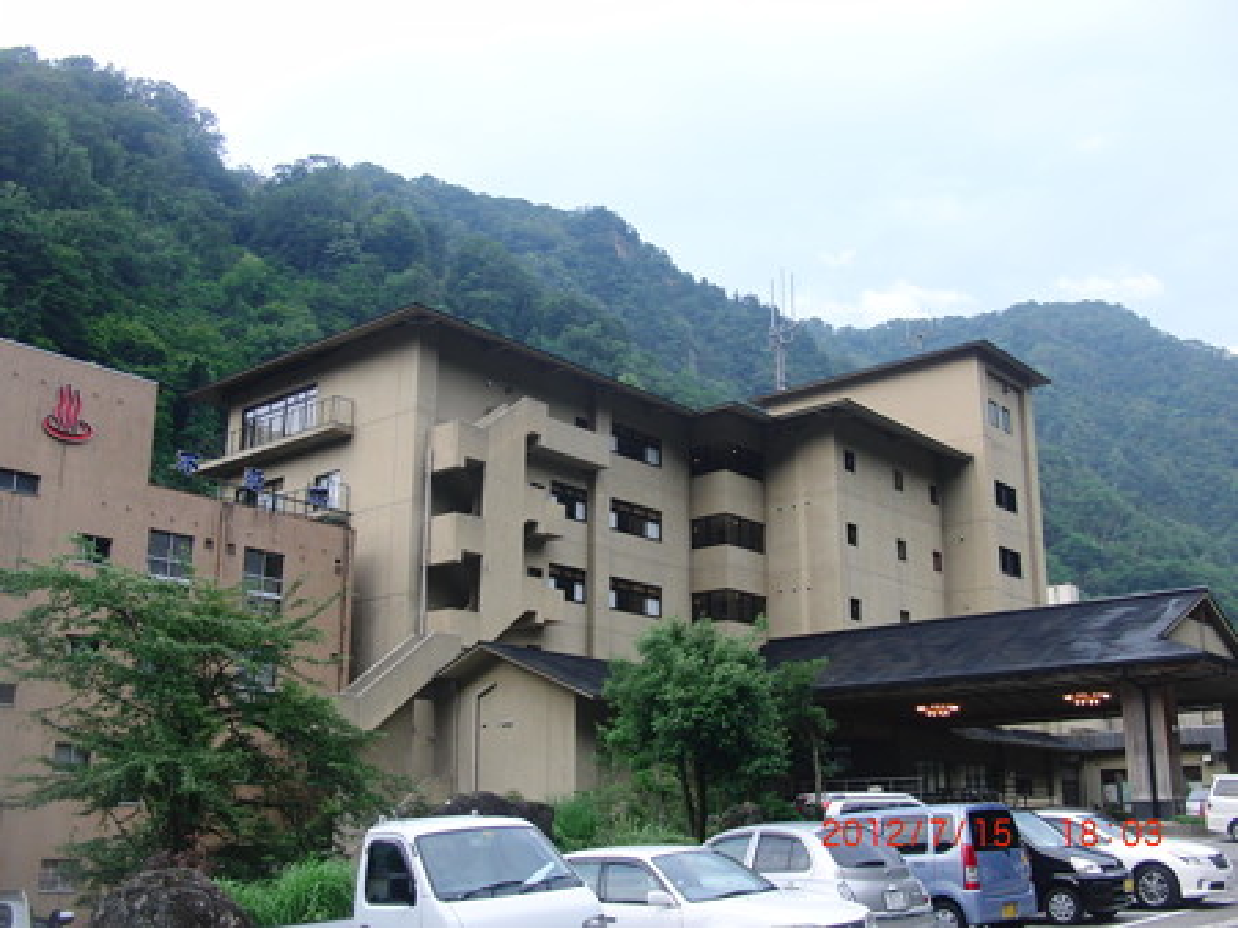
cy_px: 464
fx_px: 1323
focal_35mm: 37
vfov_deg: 38.6
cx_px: 619
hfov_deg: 50.2
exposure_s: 1/100
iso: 100
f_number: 3.6
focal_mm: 6.42
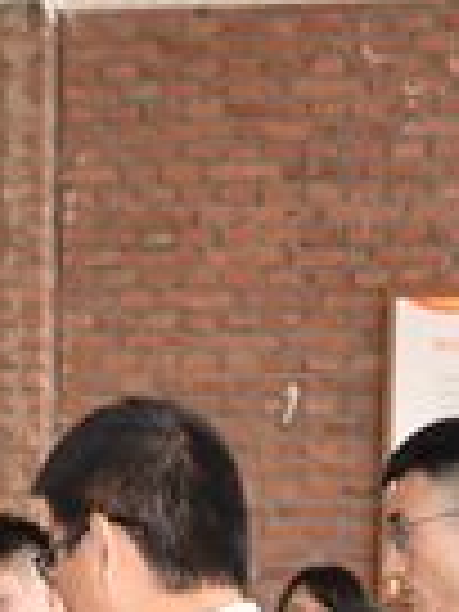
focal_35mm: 109
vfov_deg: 17.4
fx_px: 1927
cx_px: 279
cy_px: 677
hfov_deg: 13.6
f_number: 4
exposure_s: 1/60
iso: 1000
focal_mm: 28
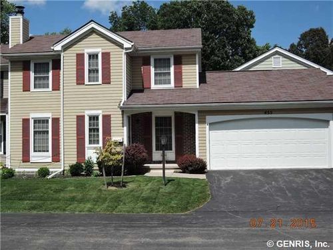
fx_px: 433
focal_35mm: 45
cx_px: 166
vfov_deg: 32.2
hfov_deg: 42.1
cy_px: 125
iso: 80
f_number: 3.4
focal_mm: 9.6
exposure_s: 1/160
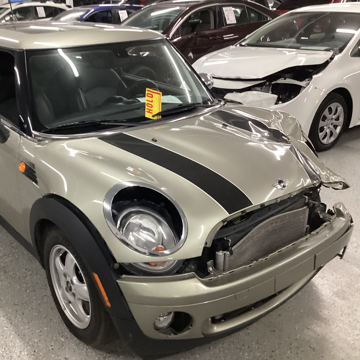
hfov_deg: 44.4
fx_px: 435
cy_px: 180
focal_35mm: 37
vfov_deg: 44.9
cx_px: 124
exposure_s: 1/60
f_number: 2.4
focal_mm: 3.3
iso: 250
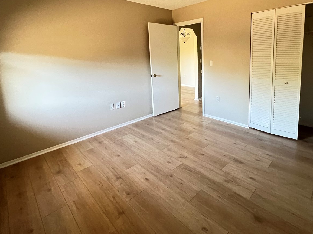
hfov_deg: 86.9
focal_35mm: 18
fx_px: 163
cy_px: 77
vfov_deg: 69.4
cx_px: 185
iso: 1000
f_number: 1.8
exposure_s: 1/55
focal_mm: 1.57
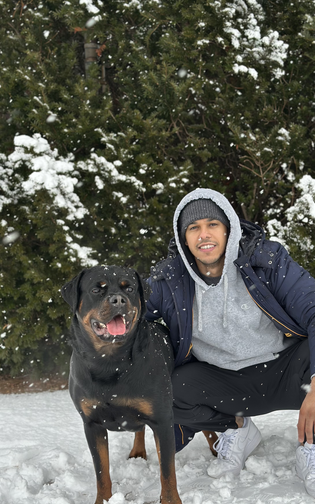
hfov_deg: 22.0
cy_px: 255
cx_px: 184
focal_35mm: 59
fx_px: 810
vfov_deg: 34.5
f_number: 1.78
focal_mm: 6.86
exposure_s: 1/584
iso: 80
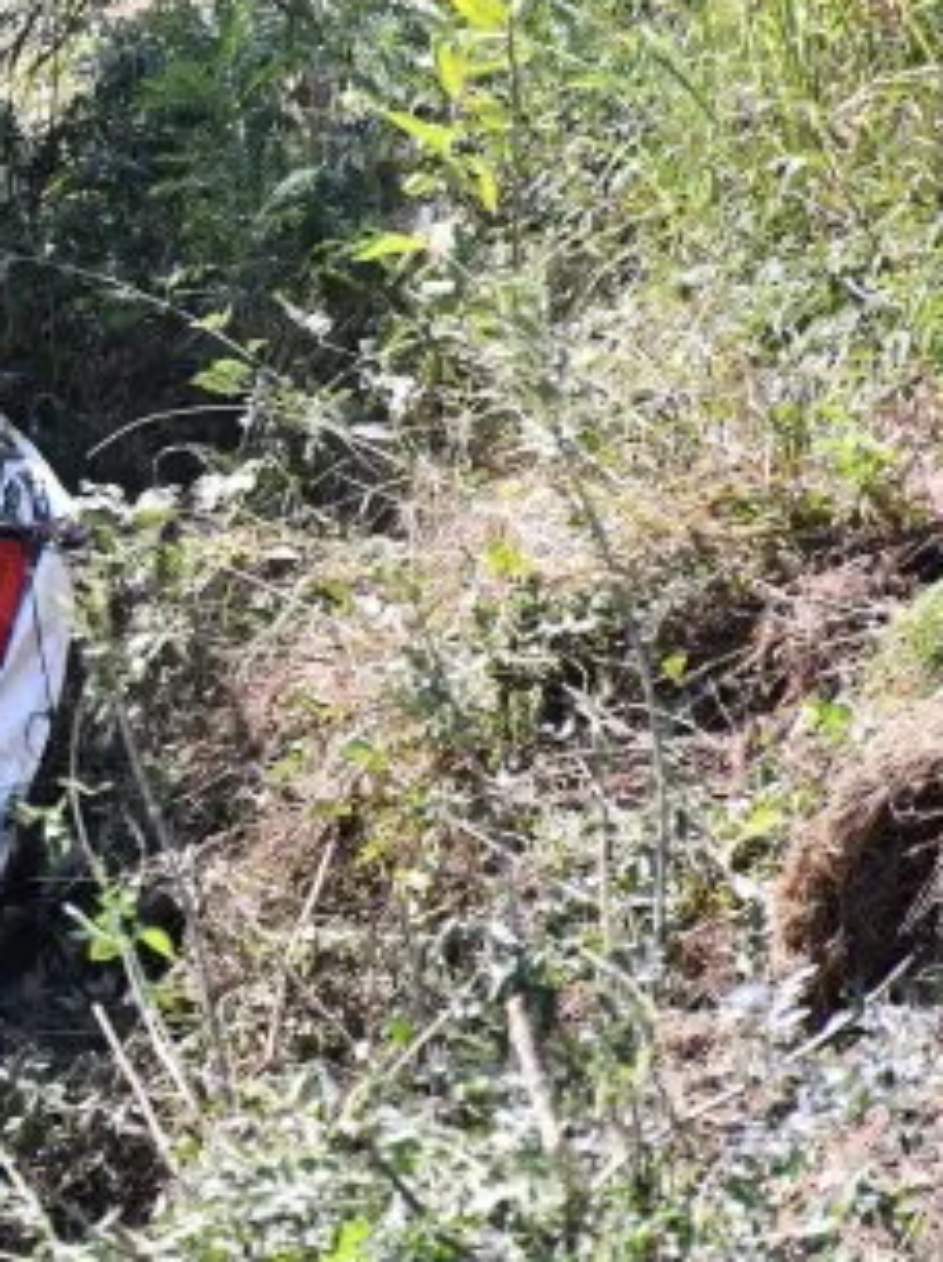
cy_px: 697
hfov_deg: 2.9
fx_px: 18345
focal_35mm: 504
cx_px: -509
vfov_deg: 3.9
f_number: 5.6
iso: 1600
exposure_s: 1/2000
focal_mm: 140
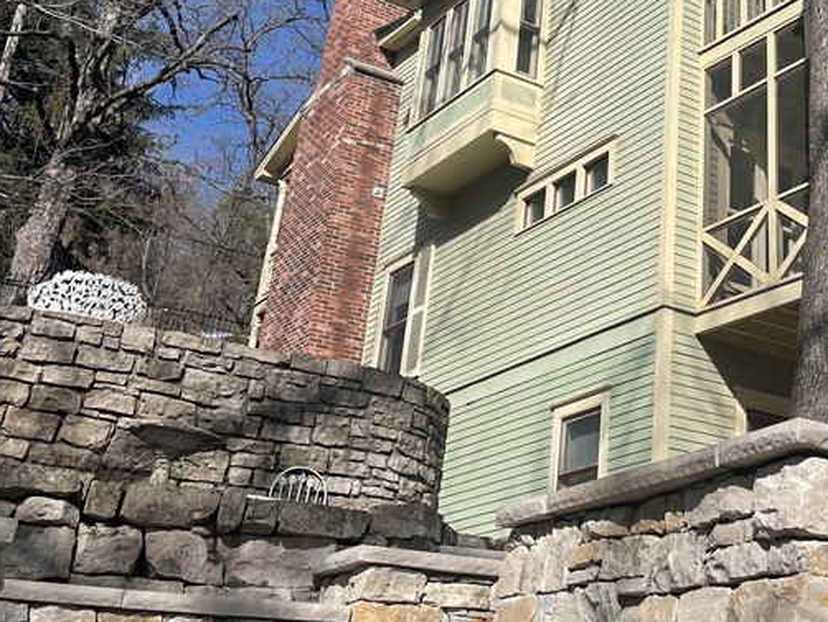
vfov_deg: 26.9
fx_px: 1268
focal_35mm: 53
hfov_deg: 34.7
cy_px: 97
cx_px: 691
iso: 32
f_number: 1.6
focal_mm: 4.2
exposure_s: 1/4292
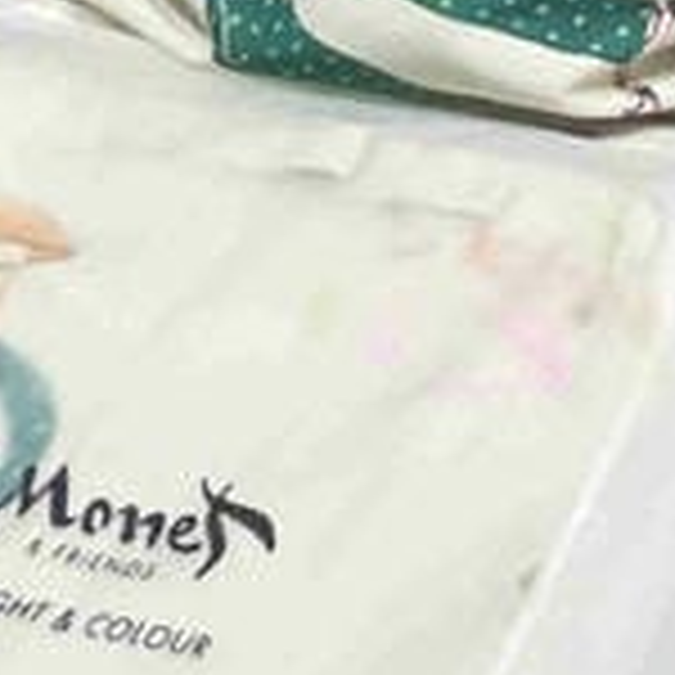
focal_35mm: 92
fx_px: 2030
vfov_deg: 14.2
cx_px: 1688
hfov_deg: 13.2
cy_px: -850
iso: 160
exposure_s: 1/60
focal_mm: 1.57
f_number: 1.8
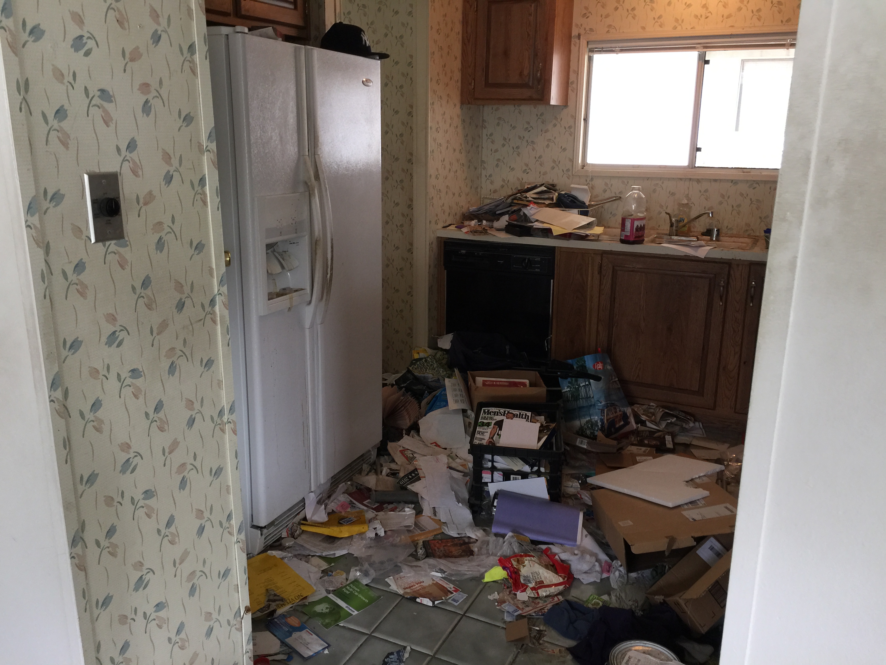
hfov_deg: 61.7
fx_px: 742
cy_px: 332
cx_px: 443
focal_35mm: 29
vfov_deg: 48.2
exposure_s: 1/15
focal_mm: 4.15
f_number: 2.2
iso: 64
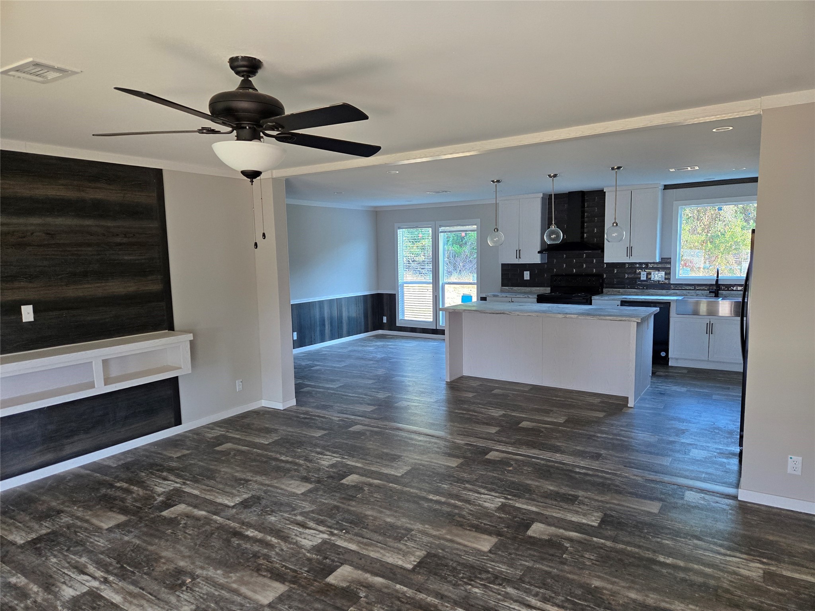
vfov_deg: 58.9
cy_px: 306
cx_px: 408
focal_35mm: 23
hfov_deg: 73.9
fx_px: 542
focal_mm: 5.4
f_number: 1.8
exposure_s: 1/180
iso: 200
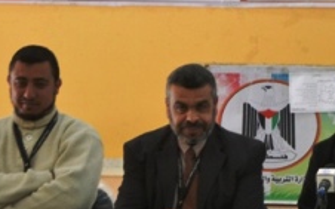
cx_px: 322
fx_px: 1332
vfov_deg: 9.0
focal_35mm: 146
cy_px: 101
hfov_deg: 14.1
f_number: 5.3
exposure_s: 1/60
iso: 1250
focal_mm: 40
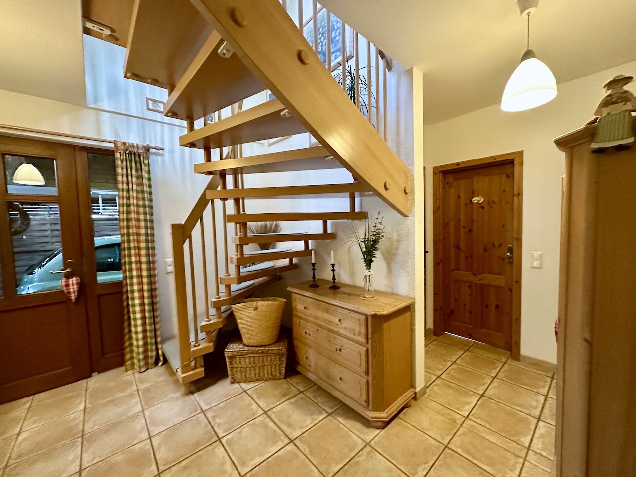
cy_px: 238
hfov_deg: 102.1
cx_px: 318
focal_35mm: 14
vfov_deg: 85.7
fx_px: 257
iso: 800
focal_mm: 2.22
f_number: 2.2
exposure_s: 1/50
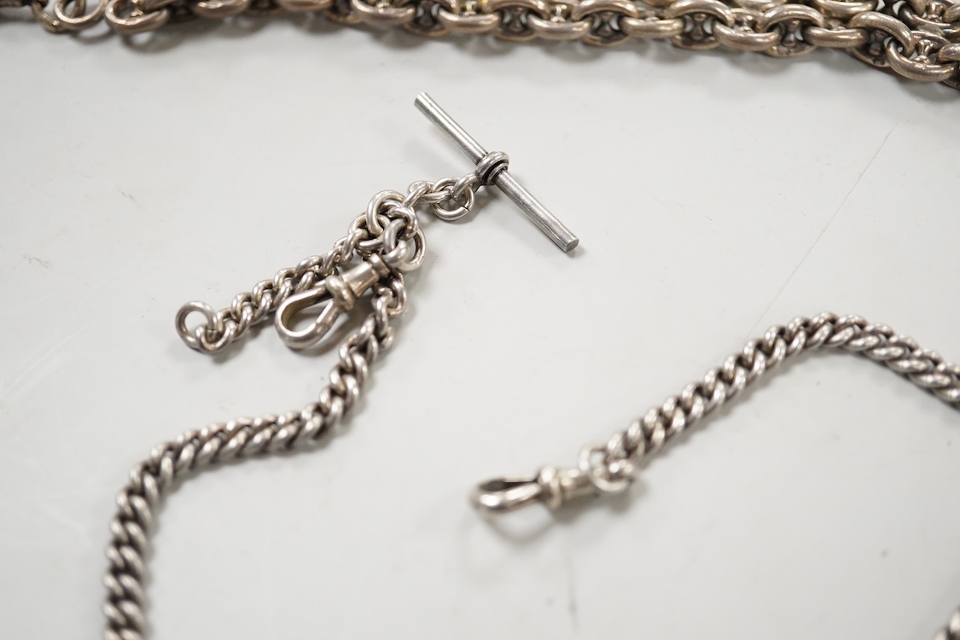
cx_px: 480
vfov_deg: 29.9
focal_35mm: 45
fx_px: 1200
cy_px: 320
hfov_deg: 43.6
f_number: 3.5
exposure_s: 1/400
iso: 2500
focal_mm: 30
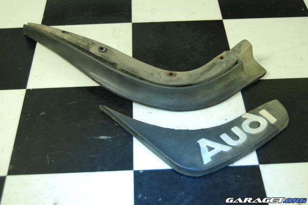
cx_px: 154
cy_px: 102
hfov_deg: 35.1
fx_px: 487
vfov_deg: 23.8
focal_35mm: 57
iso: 200
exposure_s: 1/6
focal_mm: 38
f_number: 4.8
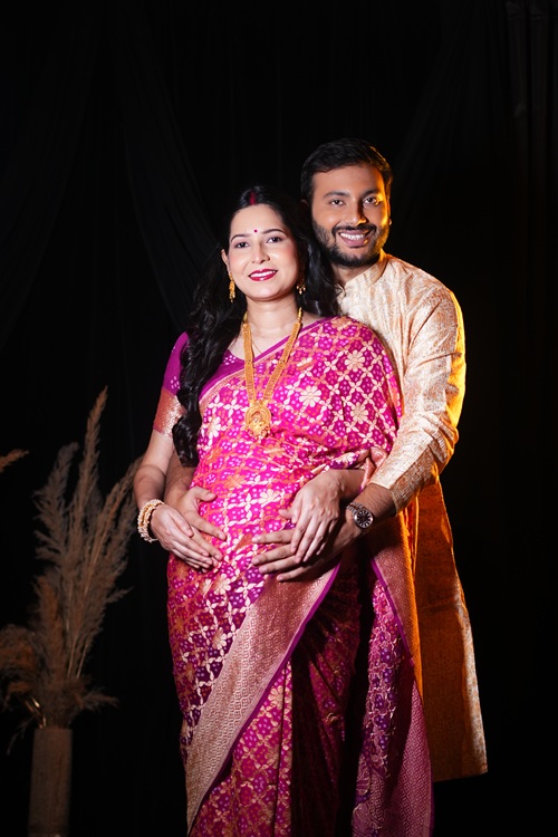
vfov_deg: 27.0
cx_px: 279
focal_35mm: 75
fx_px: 1744
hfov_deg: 18.2
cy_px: 418
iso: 500
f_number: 1.8
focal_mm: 50
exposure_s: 1/100
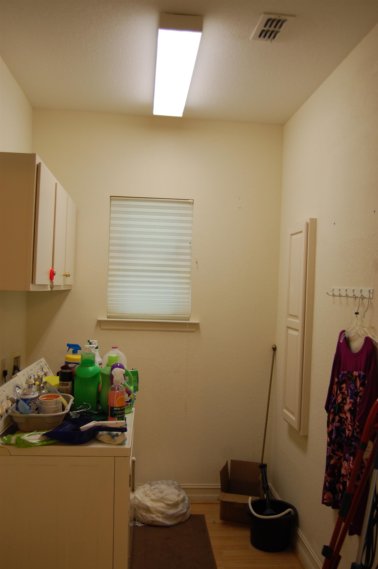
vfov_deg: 57.3
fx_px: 521
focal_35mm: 33
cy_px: 284
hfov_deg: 39.9
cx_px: 189
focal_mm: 22
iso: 400
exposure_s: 1/50
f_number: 3.8
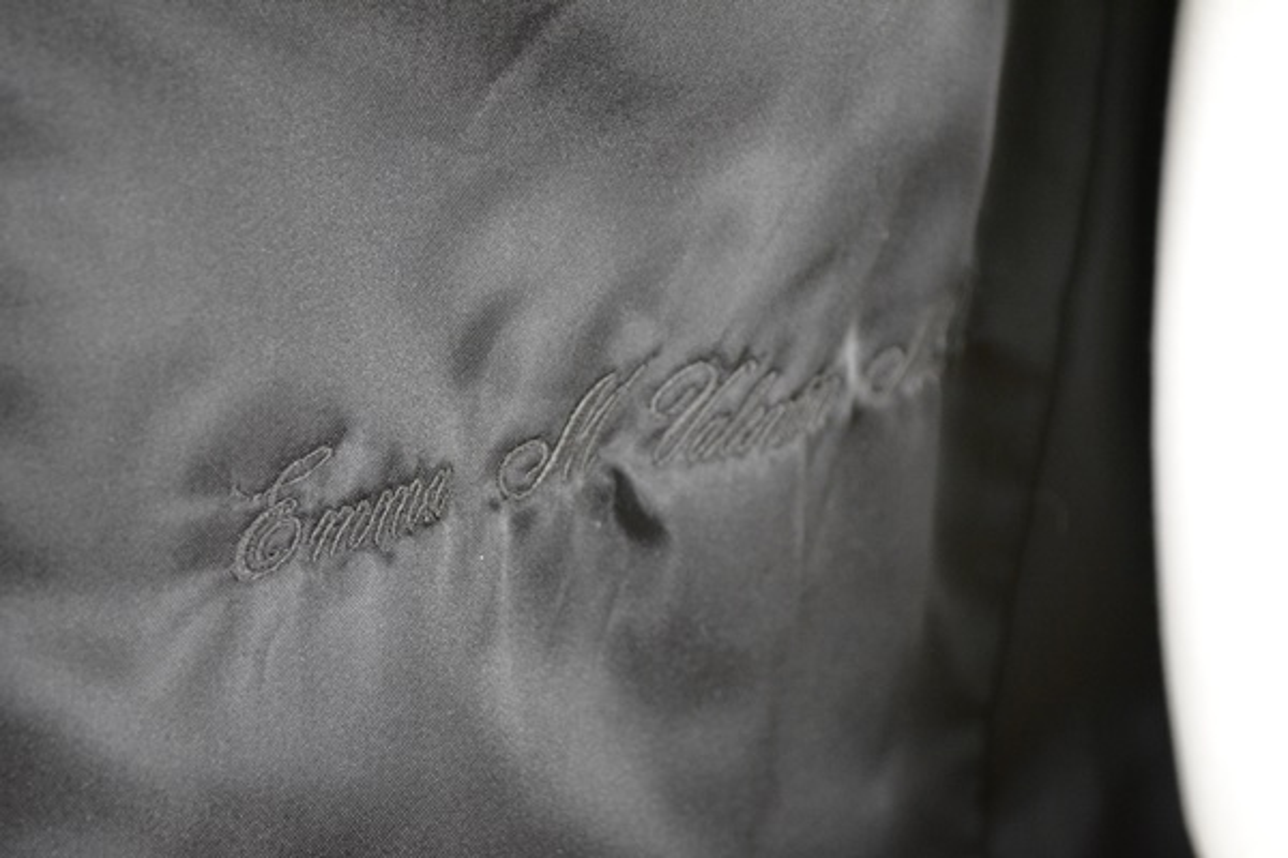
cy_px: 429
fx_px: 2415
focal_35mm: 68
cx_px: 644
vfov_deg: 20.2
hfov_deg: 29.9
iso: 3200
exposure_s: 1/30
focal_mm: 45
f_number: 5.3
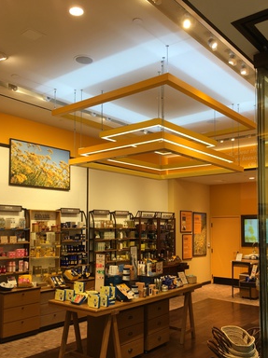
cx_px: 147
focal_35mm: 34
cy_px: 209
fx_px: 352
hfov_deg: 41.7
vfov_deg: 53.8
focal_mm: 4.15
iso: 32
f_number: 2.2
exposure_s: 1/60
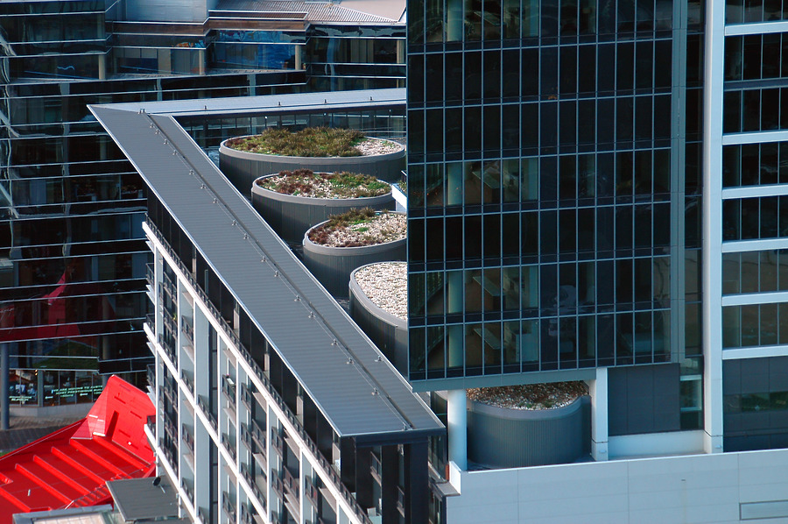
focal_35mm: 128
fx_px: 2788
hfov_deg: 16.1
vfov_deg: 10.7
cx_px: 394
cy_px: 262
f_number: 5.6
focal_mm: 85
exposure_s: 1/100
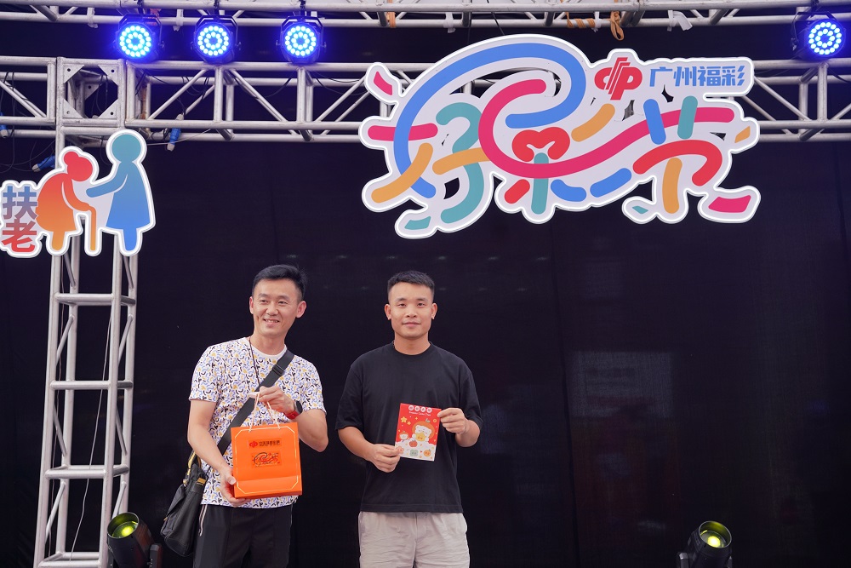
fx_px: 1180
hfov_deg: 39.7
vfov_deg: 27.1
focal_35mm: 50
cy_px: 284
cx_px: 426
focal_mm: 49.9
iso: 250
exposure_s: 1/200
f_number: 4
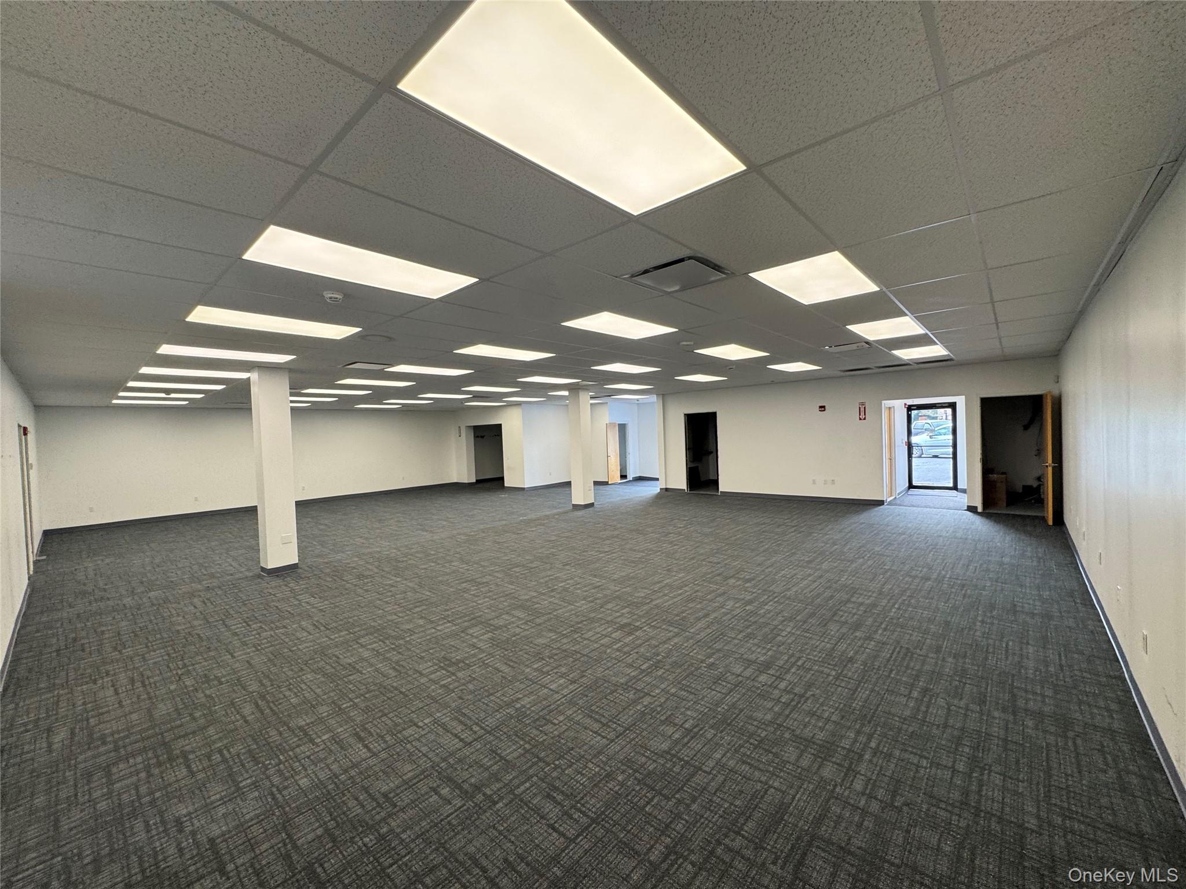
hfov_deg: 102.1
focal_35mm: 14
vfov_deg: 85.7
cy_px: 444
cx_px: 593
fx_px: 480
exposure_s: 1/120
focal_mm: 2.22
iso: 125
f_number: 2.2
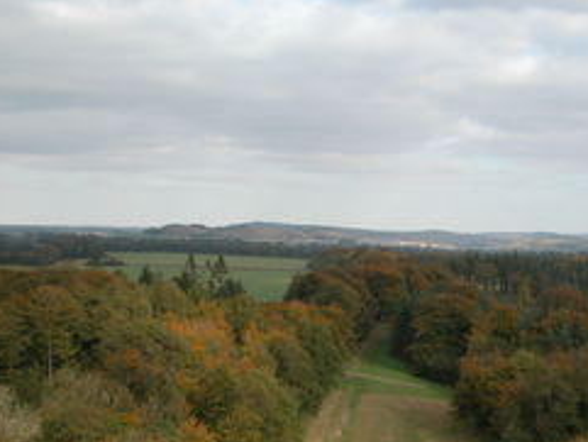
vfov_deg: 25.1
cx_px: 322
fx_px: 986
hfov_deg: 33.2
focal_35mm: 58
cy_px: 305
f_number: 5.6
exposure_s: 1/203
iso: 100
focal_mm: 8.9
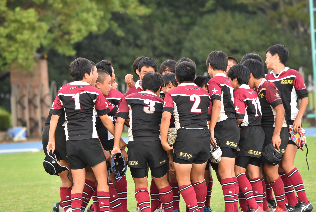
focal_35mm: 435
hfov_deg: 4.7
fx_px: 3821
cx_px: 158
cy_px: 106
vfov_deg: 3.2
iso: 1000
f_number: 6
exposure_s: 1/640
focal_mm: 290
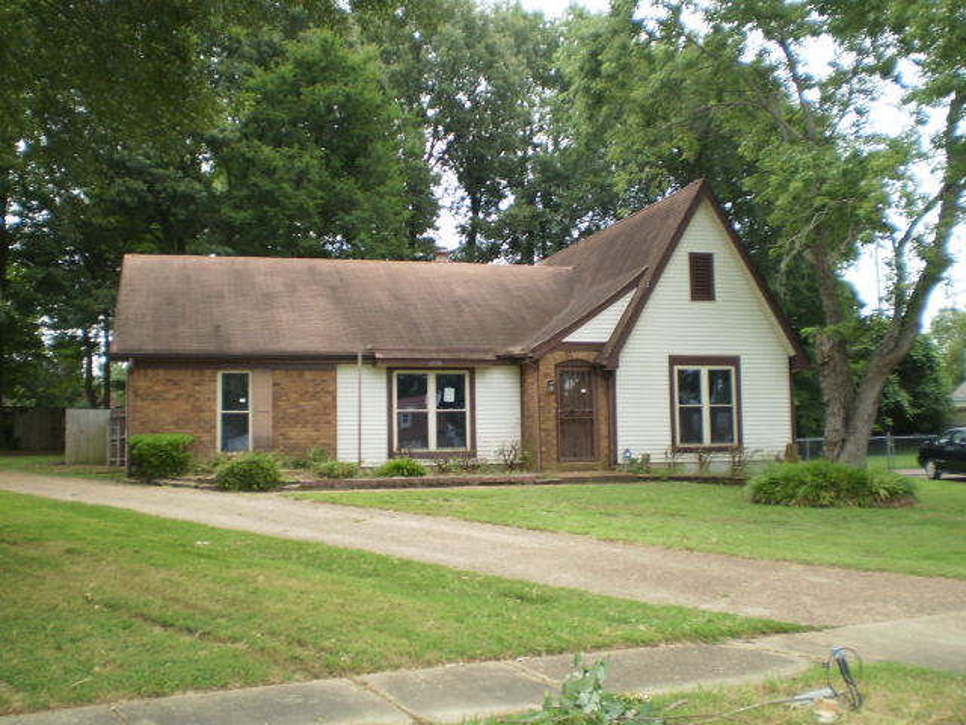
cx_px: 483
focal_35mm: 36
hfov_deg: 51.4
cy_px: 362
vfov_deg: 39.7
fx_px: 1005
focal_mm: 6.3
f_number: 3.1
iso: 64
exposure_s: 1/250
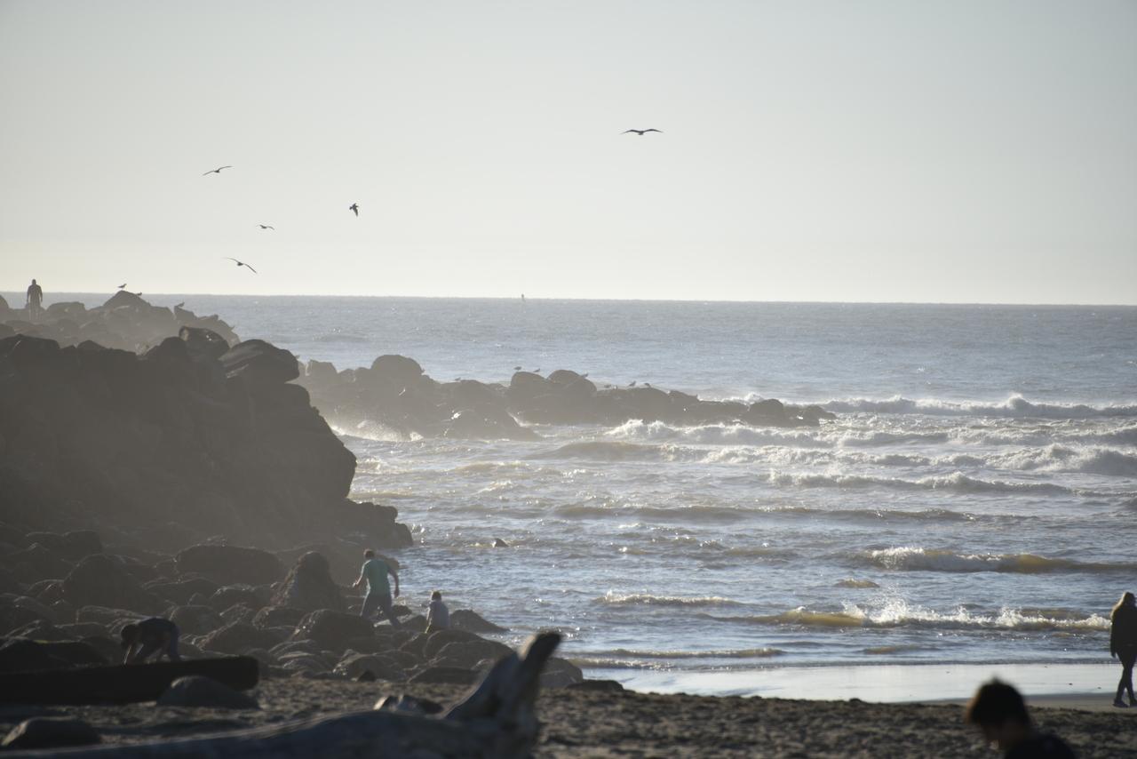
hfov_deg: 6.9
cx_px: 568
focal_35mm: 300
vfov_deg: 4.6
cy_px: 380
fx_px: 9477
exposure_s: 1/640
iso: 100
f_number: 6.3
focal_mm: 300
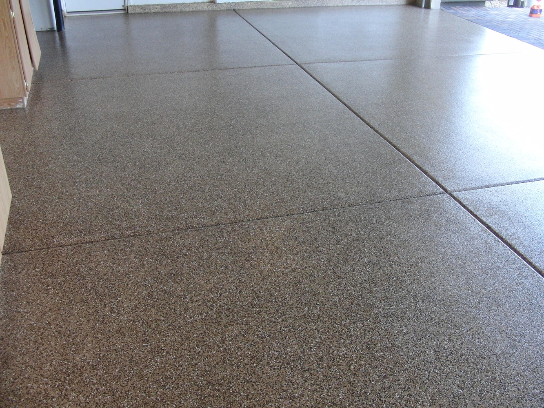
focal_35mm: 37
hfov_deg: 50.1
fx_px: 582
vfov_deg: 38.7
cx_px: 272
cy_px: 204
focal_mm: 6.42
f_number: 3.6
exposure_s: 1/80
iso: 250
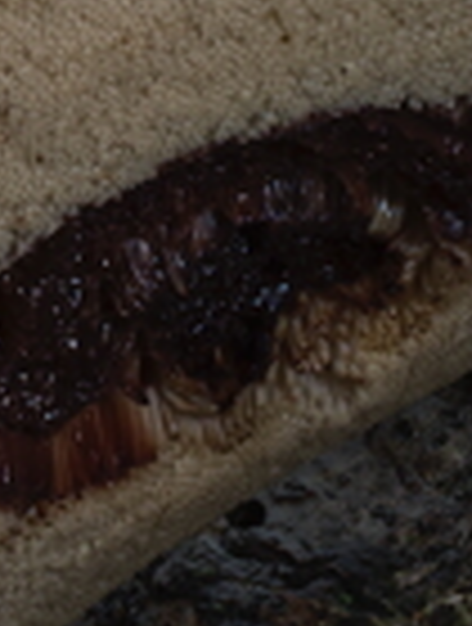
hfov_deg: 3.6
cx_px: -279
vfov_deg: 4.8
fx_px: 7474
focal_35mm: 413
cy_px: -104
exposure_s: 1/40
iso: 200
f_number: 8
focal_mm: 60
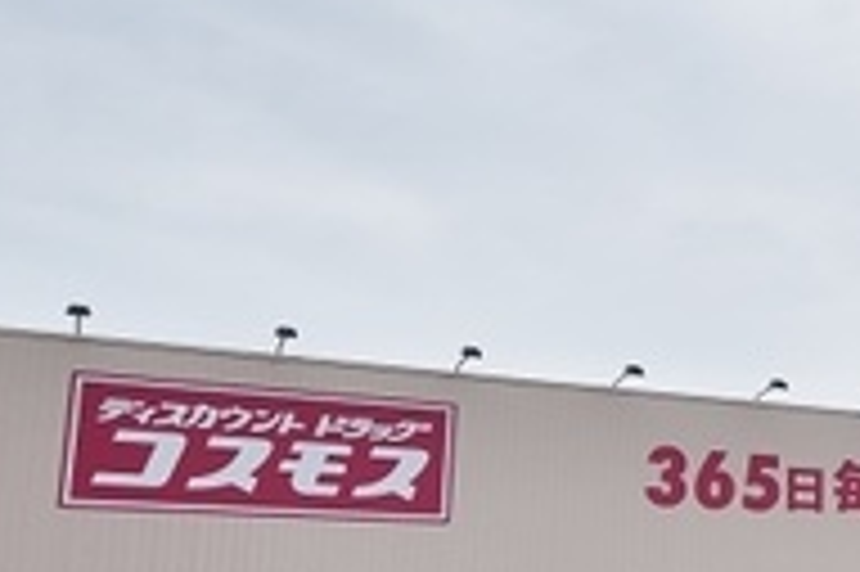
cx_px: 1319
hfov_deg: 25.1
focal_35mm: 59
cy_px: 428
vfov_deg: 22.7
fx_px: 1408
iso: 160
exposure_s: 1/1250
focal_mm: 10
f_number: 4
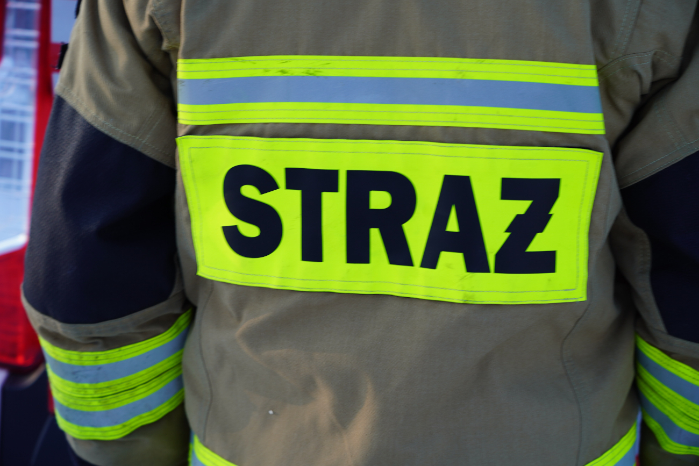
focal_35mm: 78
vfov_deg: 17.5
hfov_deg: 26.0
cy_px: 233
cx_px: 350
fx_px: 1515
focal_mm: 78
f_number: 5.6
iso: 100
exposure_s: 1/100
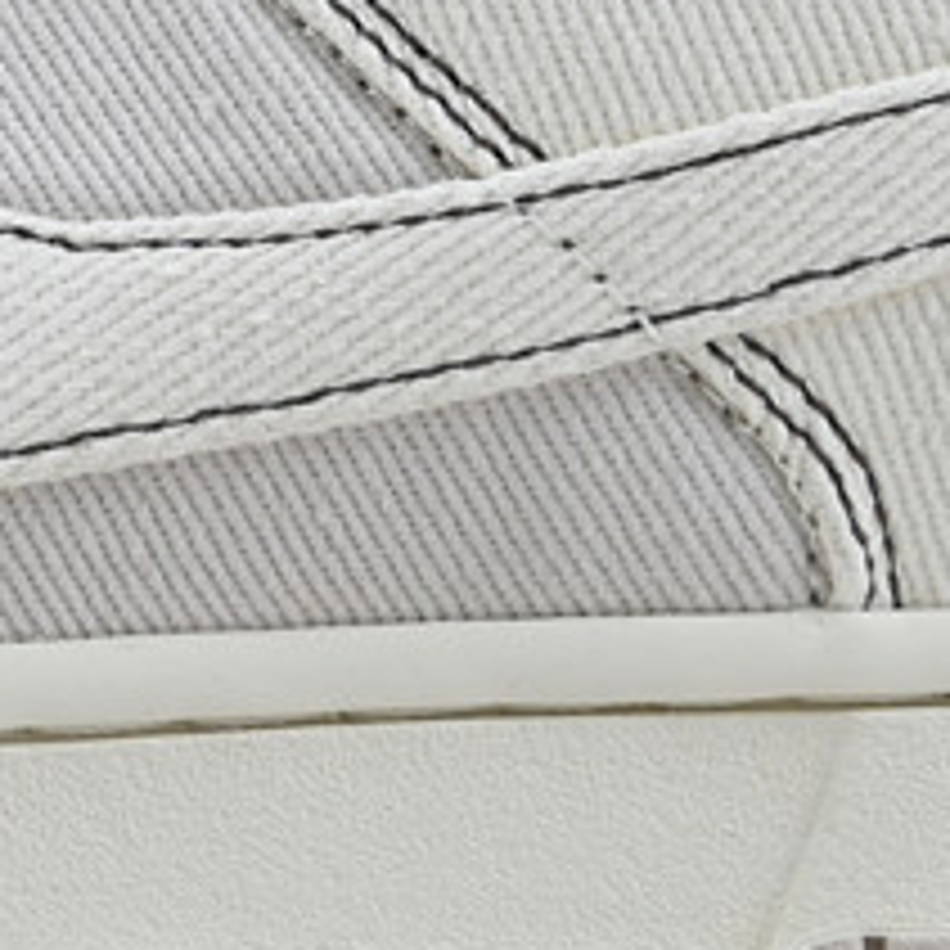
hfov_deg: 7.8
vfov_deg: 7.9
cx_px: -293
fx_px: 6882
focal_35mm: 222
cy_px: 149
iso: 100
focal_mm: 30.5
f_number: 4.8
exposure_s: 1/60
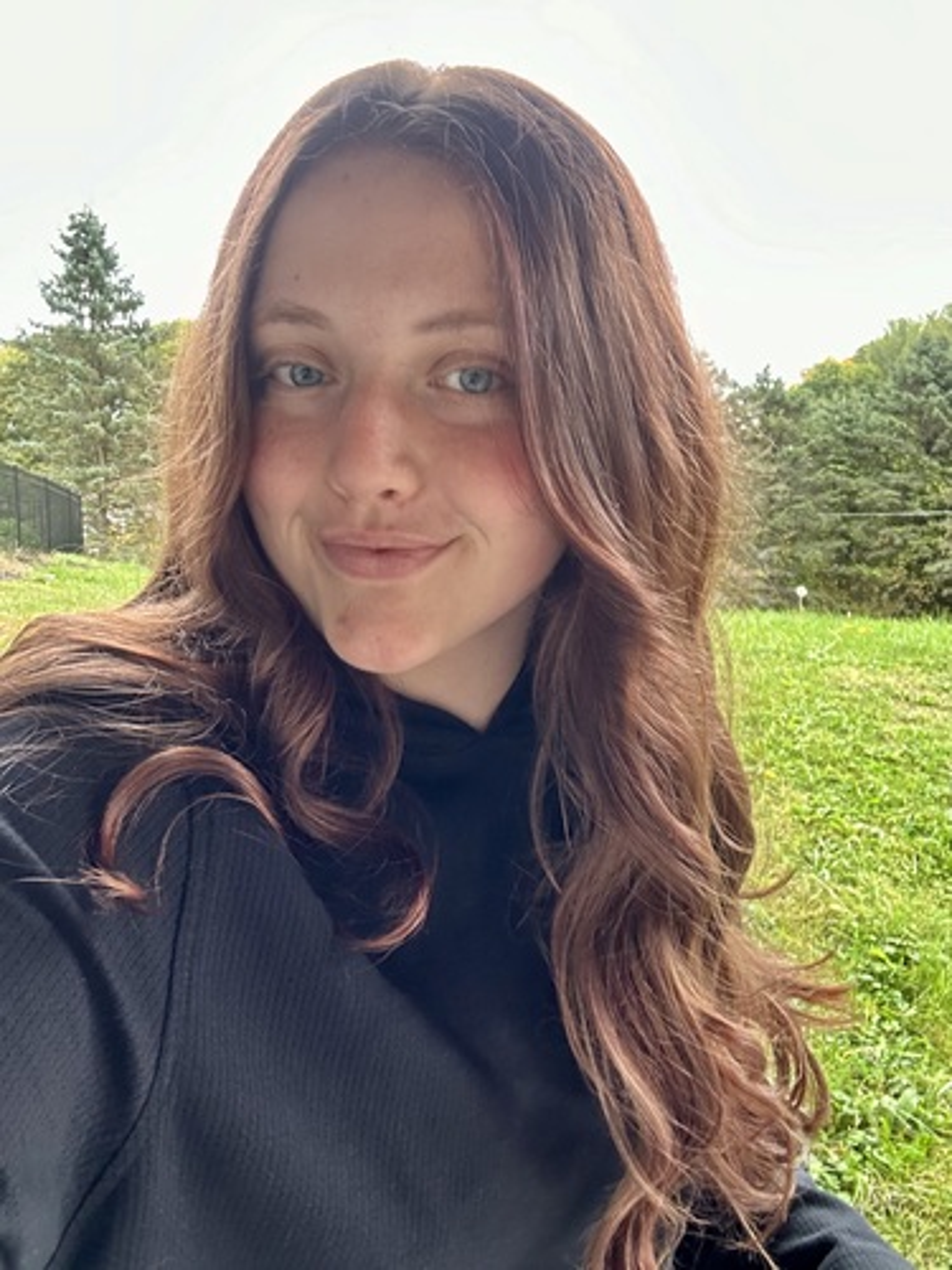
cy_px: 635
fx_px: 1100
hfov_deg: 46.8
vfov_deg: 60.0
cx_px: 476
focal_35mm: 30
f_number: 1.9
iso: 80
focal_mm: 2.69
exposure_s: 1/82
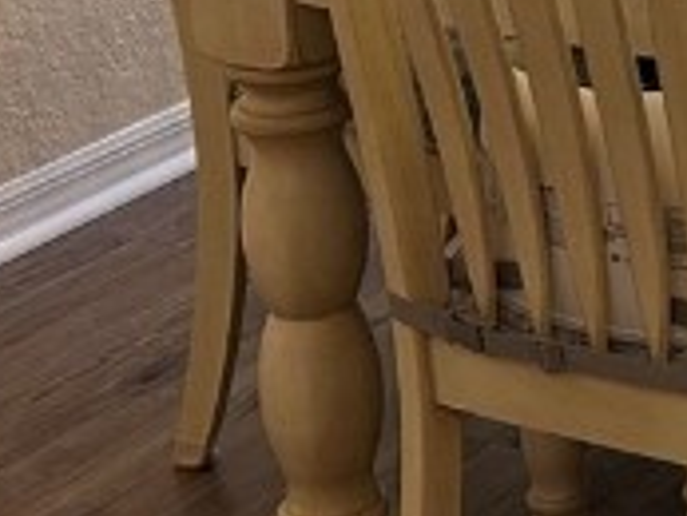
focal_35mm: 154
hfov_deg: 12.2
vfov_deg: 9.4
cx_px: 1021
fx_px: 3058
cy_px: -214
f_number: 1.5
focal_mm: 5.7
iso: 80
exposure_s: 1/60
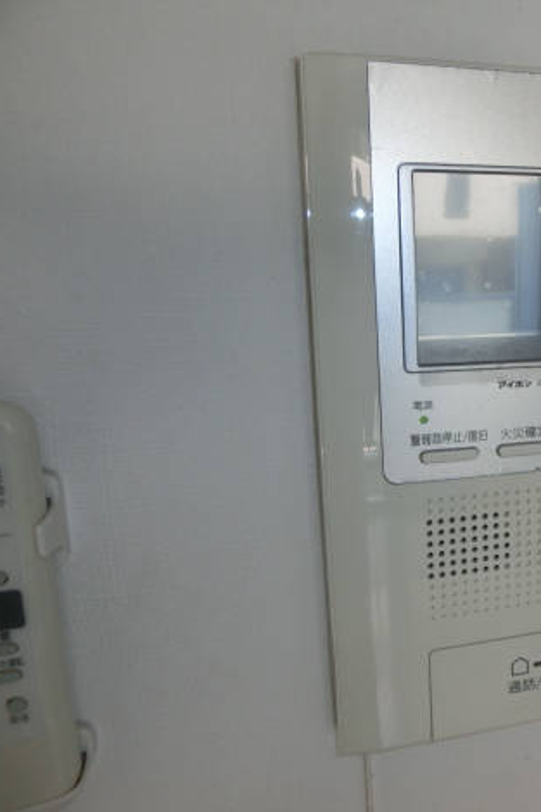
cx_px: 543
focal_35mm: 34
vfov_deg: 55.8
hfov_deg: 35.2
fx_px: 767
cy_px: 401
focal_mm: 4.24
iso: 80
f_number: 3
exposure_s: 1/60
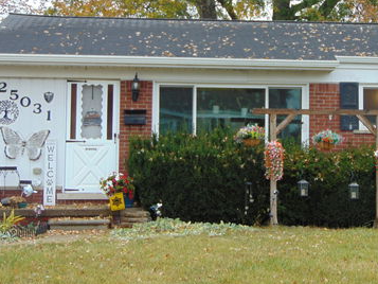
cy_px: 108
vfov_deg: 17.2
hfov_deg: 22.7
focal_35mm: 86
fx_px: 939
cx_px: 252
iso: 80
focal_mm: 10.8
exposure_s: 1/160
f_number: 3.6
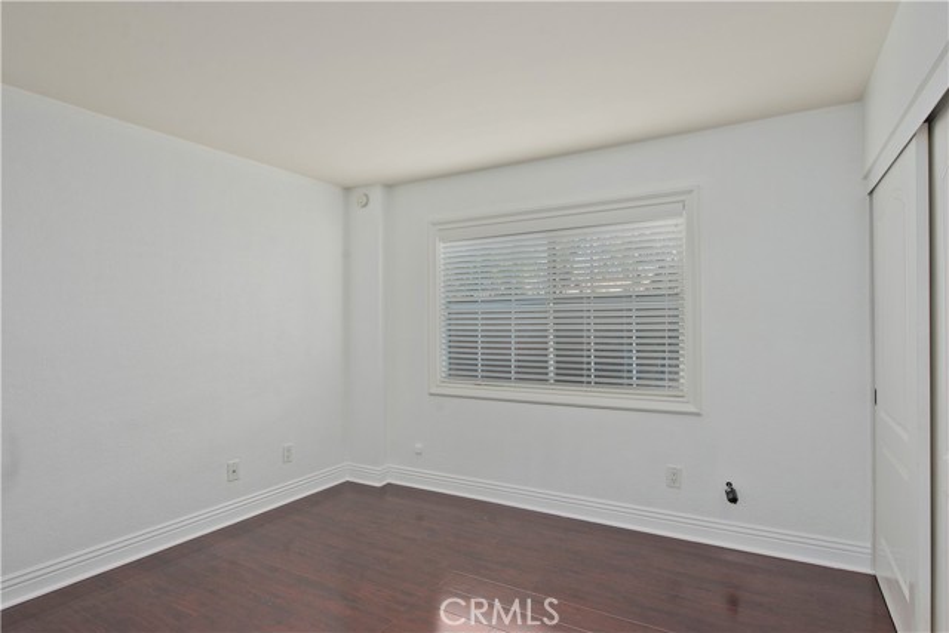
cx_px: 474
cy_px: 316
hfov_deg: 86.9
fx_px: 501
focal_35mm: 19
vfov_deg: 64.6
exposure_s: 1/160
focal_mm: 19
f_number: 7.1
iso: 400
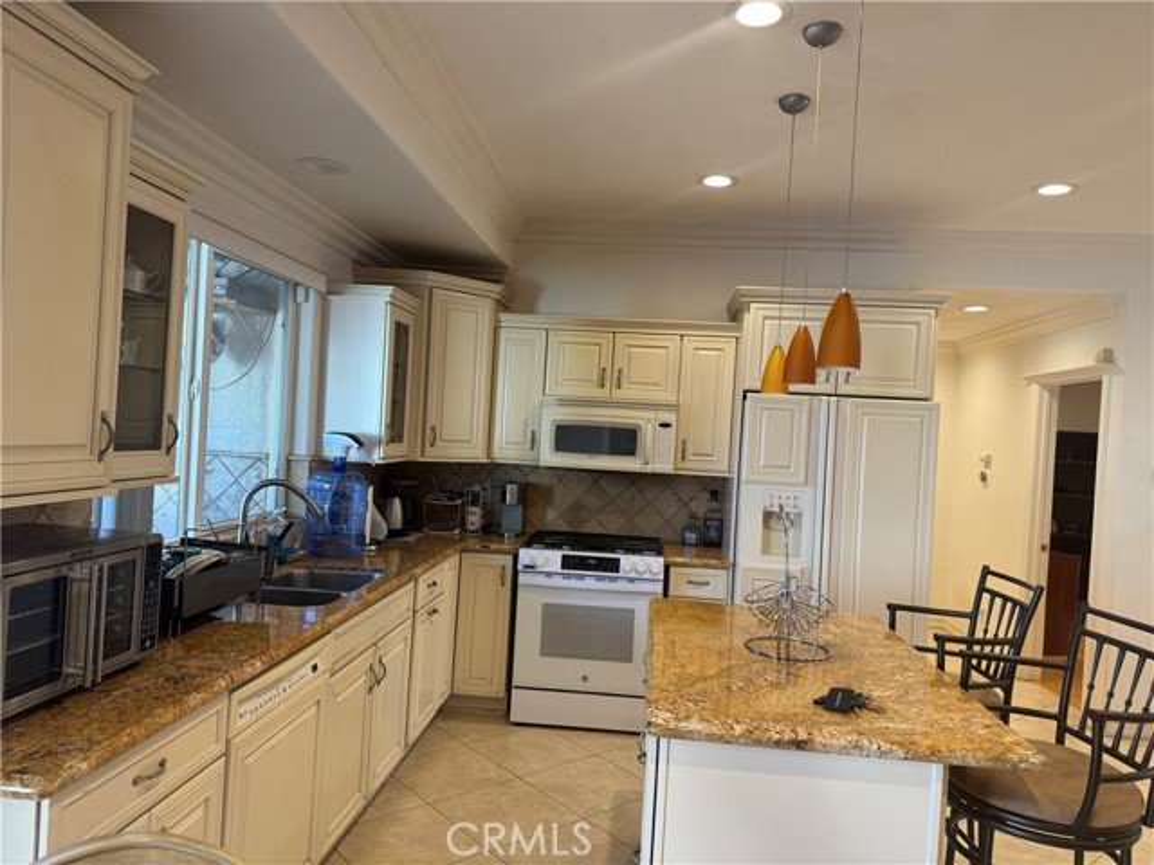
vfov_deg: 56.8
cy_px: 432
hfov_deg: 71.6
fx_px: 800
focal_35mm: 24
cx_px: 577
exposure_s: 1/120
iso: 160
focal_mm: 6.76
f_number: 1.78
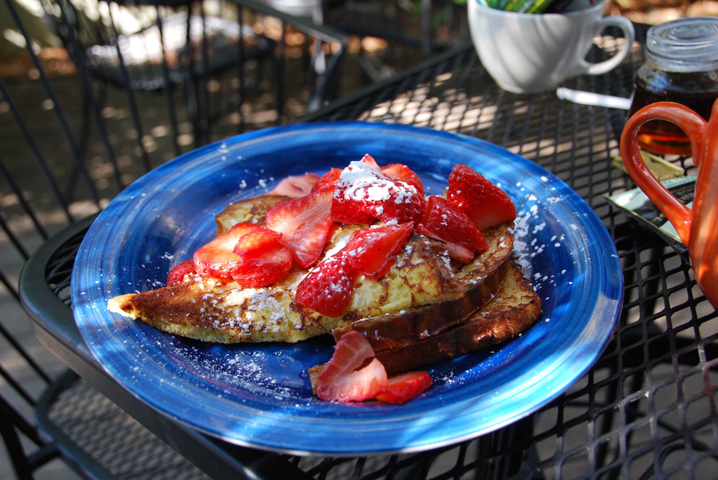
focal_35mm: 36
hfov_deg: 53.1
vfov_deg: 37.0
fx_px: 719
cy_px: 240
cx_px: 359
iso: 200
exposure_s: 1/60
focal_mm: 24
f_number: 4
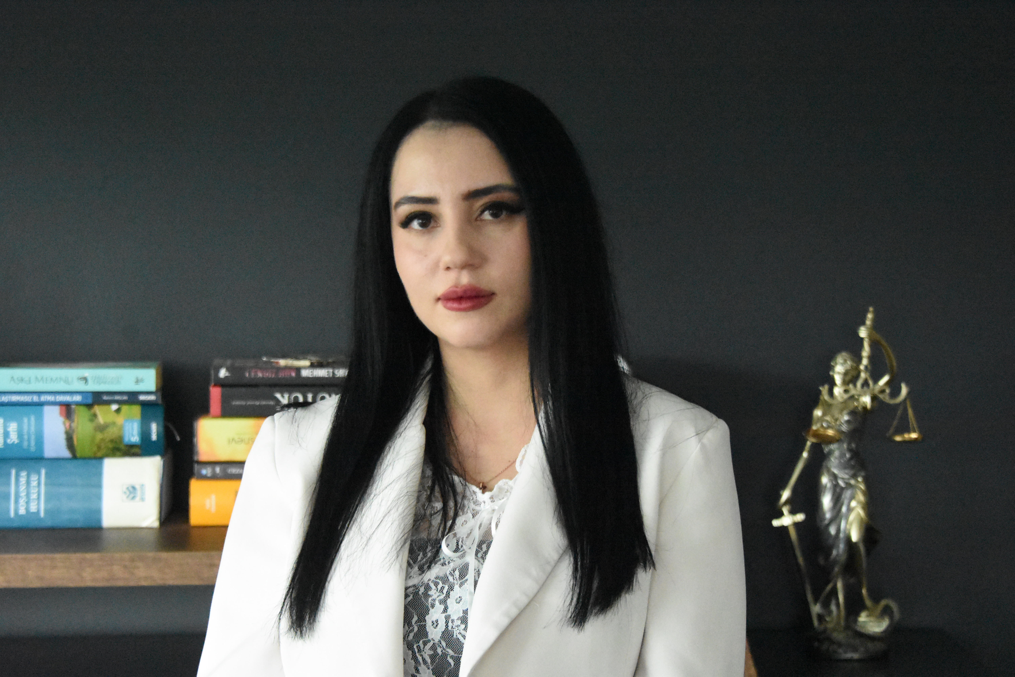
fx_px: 3045
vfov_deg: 12.7
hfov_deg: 18.9
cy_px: 338
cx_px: 508
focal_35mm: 108
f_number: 5.6
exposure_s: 1/320
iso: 14400
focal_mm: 72
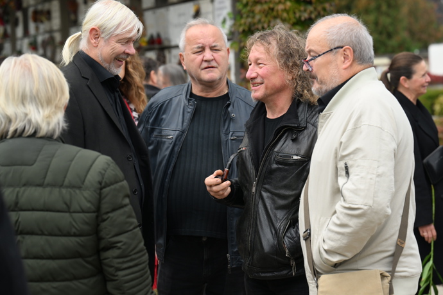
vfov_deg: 13.2
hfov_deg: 19.6
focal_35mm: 104
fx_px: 1280
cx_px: 222
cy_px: 148
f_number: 5
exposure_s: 1/1600
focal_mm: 104
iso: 1250
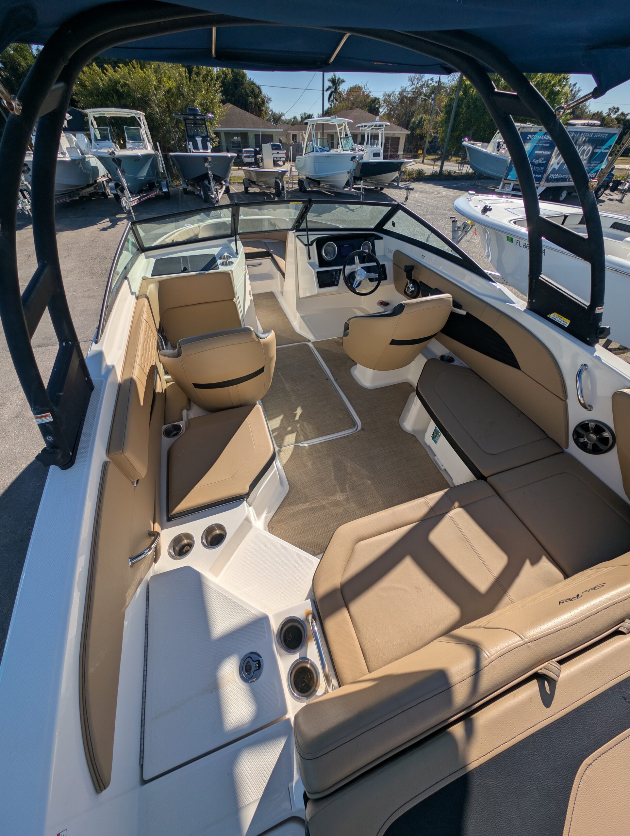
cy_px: 418
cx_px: 315
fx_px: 290
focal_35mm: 12
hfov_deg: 94.6
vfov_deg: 110.5
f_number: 1.95
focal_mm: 2.23
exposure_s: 1/3704
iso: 43
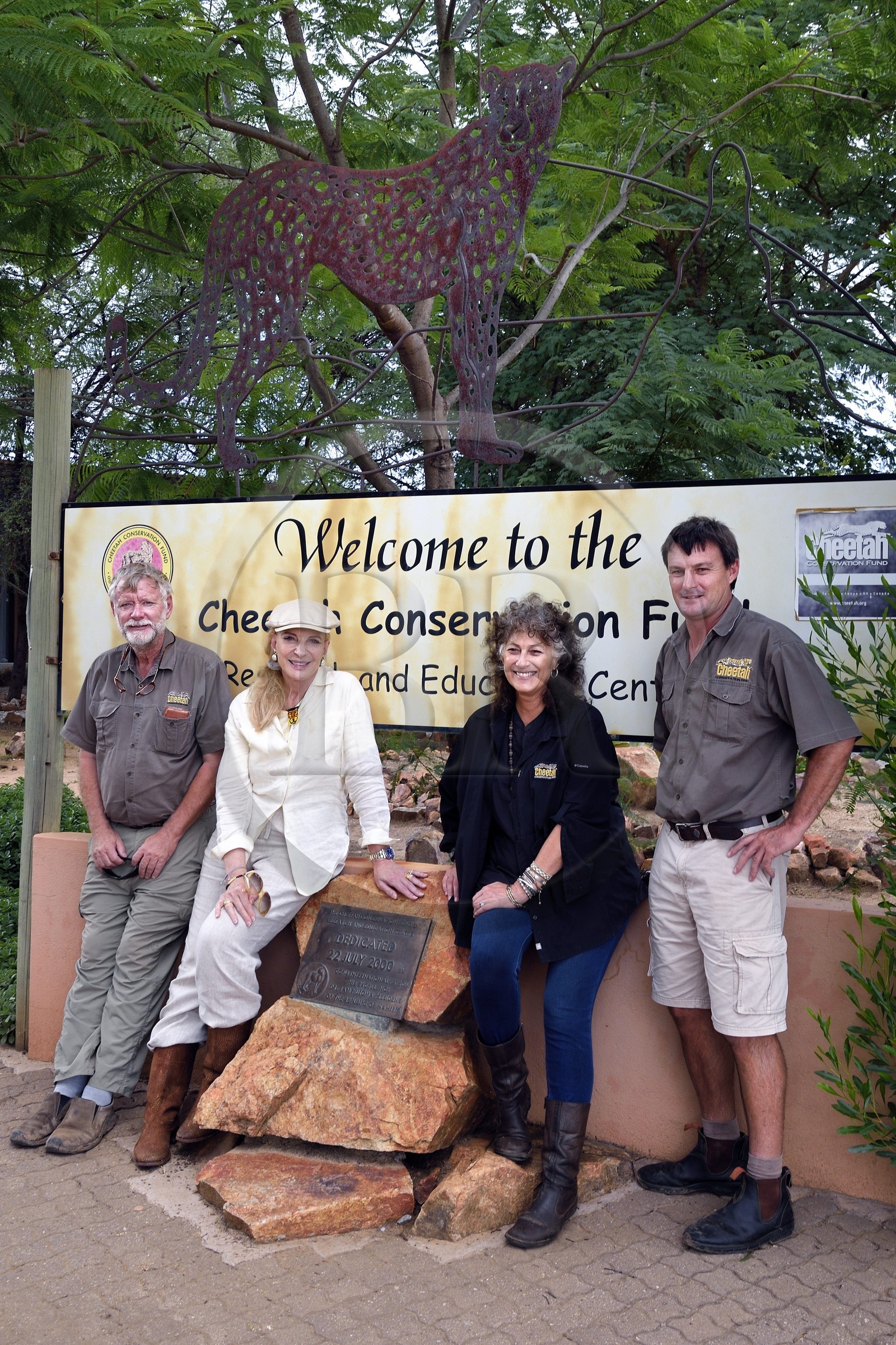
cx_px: 448
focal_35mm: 32
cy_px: 672
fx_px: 1195
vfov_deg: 58.7
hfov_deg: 41.1
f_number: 11
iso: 400
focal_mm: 32
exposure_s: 1/160
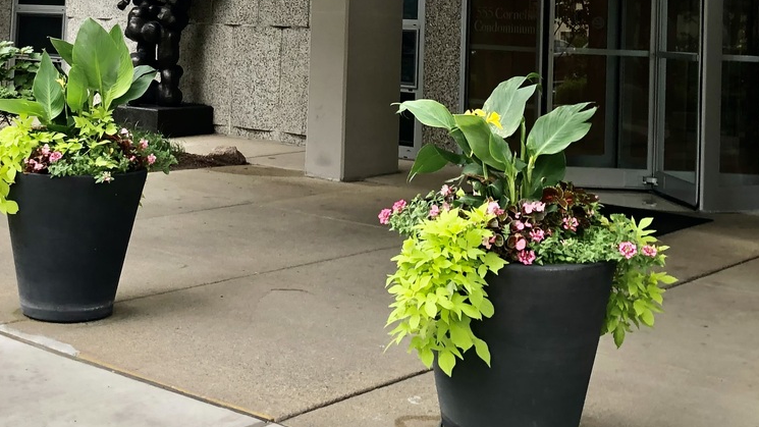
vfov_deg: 19.6
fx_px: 1187
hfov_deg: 35.2
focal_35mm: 59
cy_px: -36
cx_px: 275
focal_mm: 3.99
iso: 40
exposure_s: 1/120
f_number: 1.8
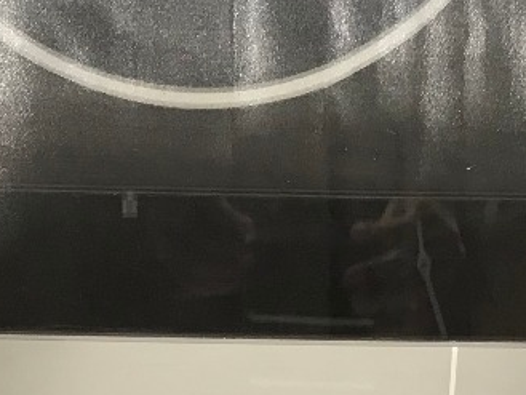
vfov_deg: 12.3
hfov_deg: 18.0
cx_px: 336
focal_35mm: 109
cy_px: 736
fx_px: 1657
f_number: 1.8
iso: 40
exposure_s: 1/20
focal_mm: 3.99
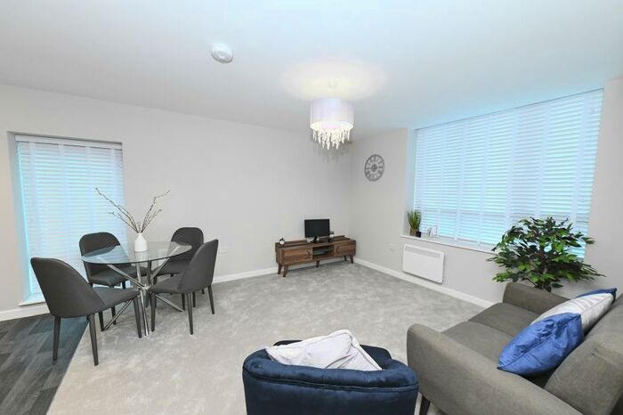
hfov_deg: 104.3
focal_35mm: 14
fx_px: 242
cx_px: 312
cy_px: 208
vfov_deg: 81.2
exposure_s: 1/200
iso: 3200
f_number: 7.1
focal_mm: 14
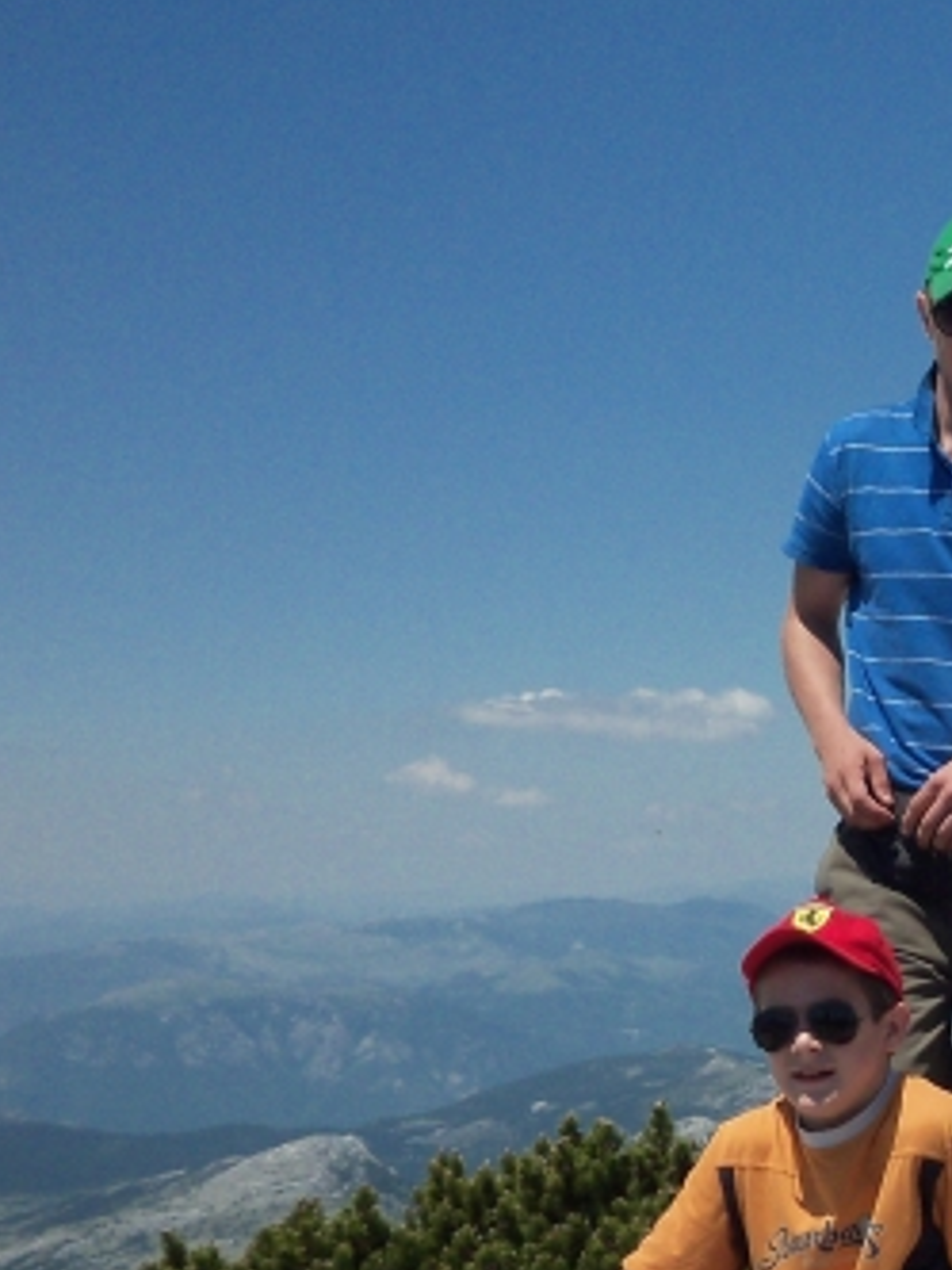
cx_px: 1399
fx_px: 3007
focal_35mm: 82
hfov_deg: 16.5
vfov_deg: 23.8
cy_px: 780
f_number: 8.8
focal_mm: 5.7
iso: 80
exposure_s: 1/320
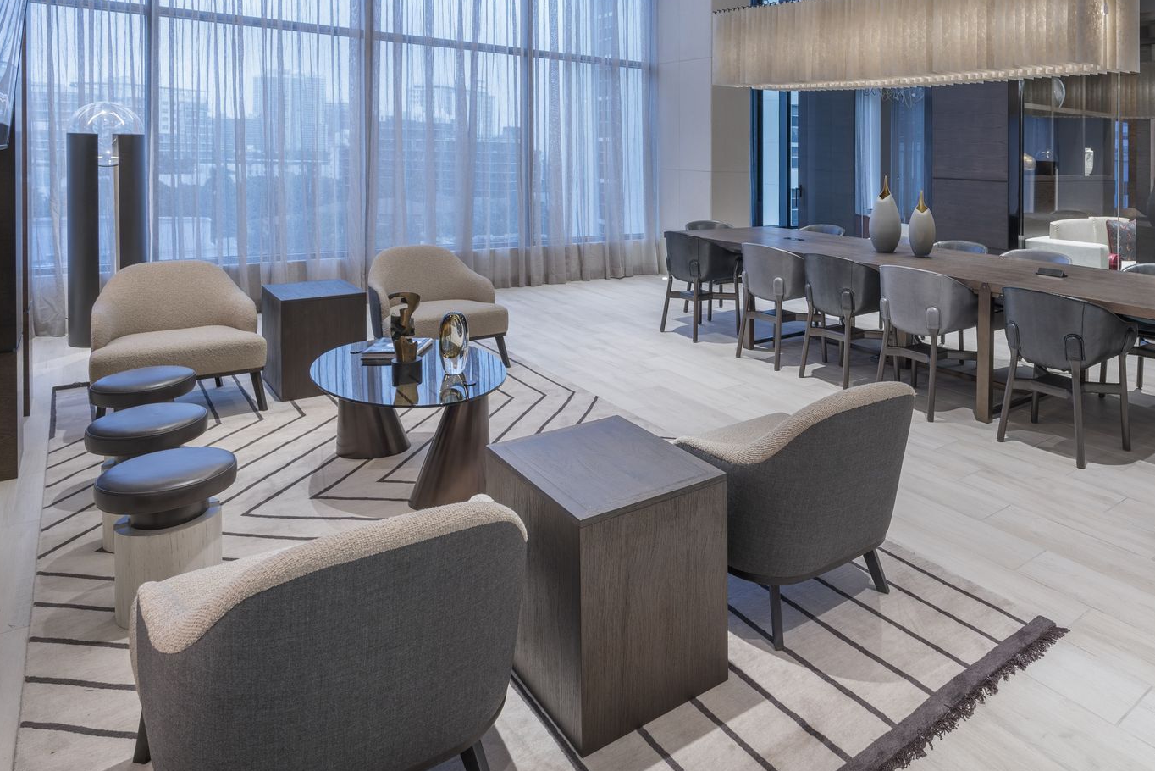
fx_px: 706
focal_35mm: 22
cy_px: 283
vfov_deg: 56.5
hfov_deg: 76.5
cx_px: 754
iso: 80
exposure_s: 1.6
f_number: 8
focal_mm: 15
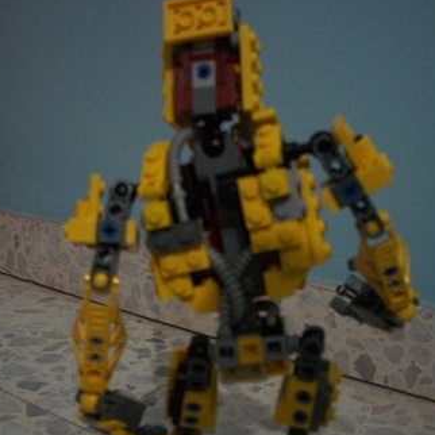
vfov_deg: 38.3
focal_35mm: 44
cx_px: 211
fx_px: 626
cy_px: 238
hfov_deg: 38.3
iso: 320
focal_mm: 6.3
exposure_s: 1/8
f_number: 3.1
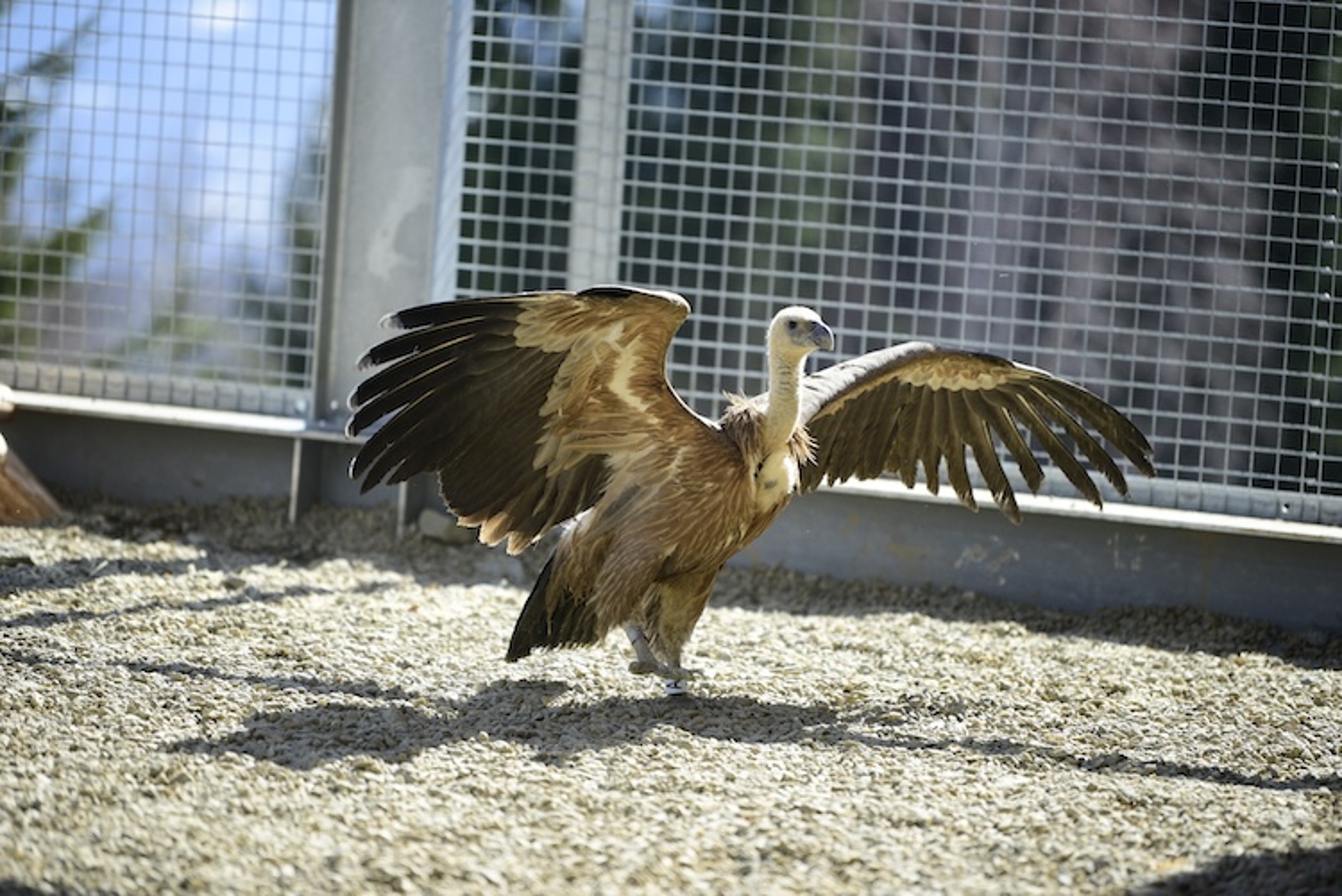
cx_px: 671
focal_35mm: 200
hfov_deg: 10.3
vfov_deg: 6.9
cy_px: 448
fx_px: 7460
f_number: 2.8
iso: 160
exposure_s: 1/800
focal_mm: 200
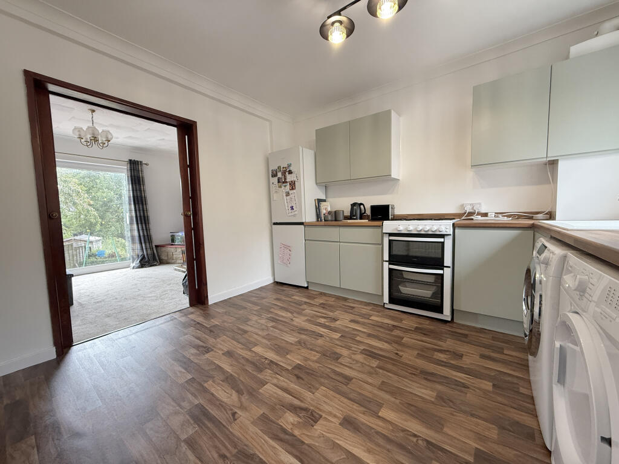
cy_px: 232
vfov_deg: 85.7
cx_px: 310
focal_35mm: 14
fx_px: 250
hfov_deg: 102.1
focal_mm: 2.22
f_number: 2.2
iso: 250
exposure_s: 1/100
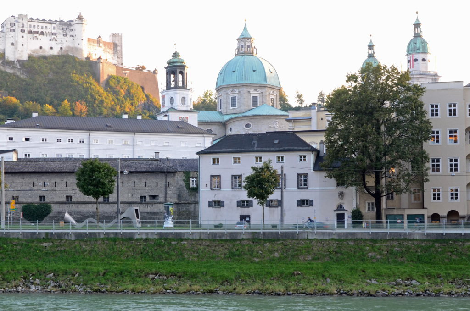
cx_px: 235
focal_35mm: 42
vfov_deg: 31.7
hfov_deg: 46.5
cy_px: 156
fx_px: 547
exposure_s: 1/25
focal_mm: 28
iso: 200
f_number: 8
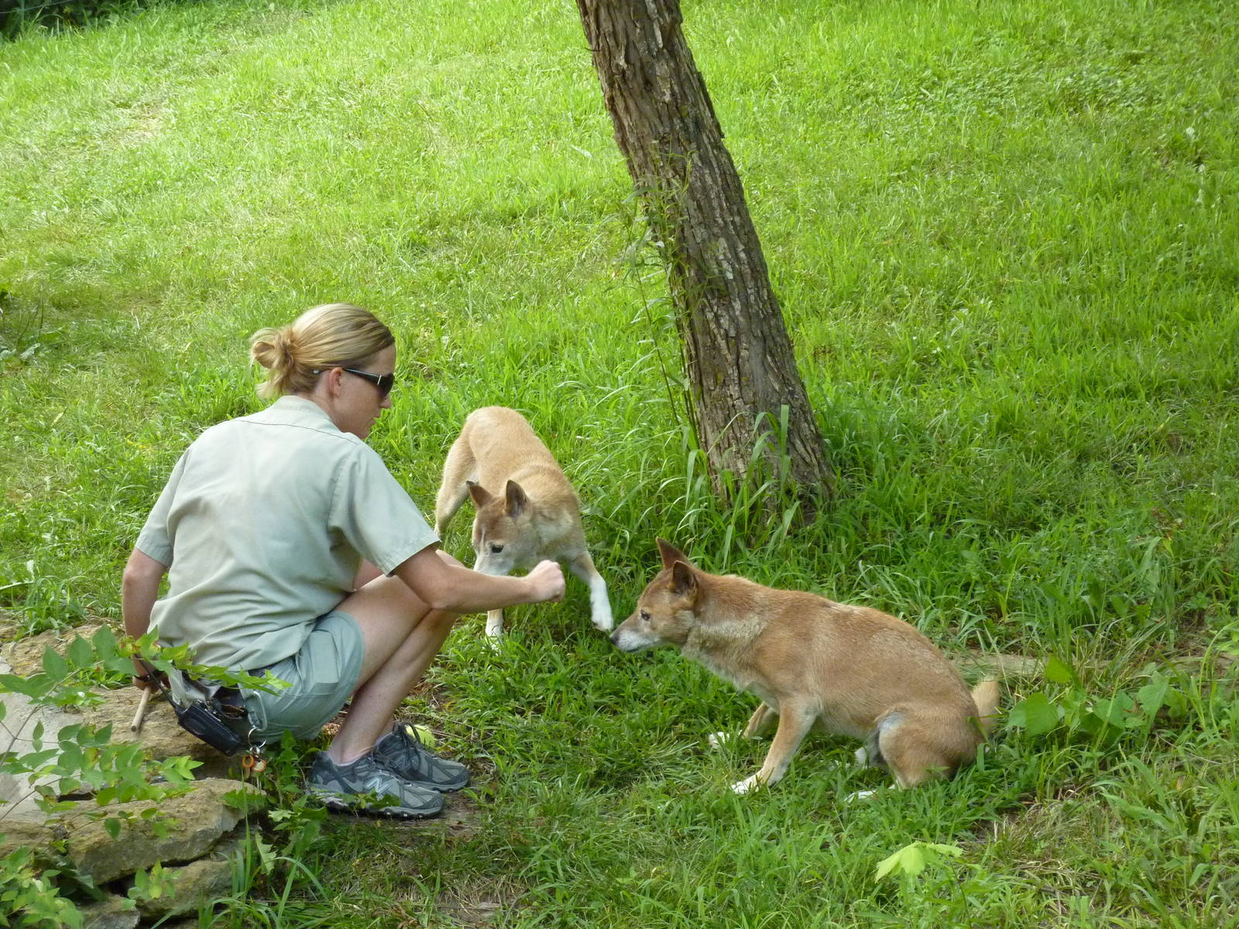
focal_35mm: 111
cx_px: 620
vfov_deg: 13.3
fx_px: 3973
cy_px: 464
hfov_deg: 17.7
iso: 400
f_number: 4.4
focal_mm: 18.2
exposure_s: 1/200
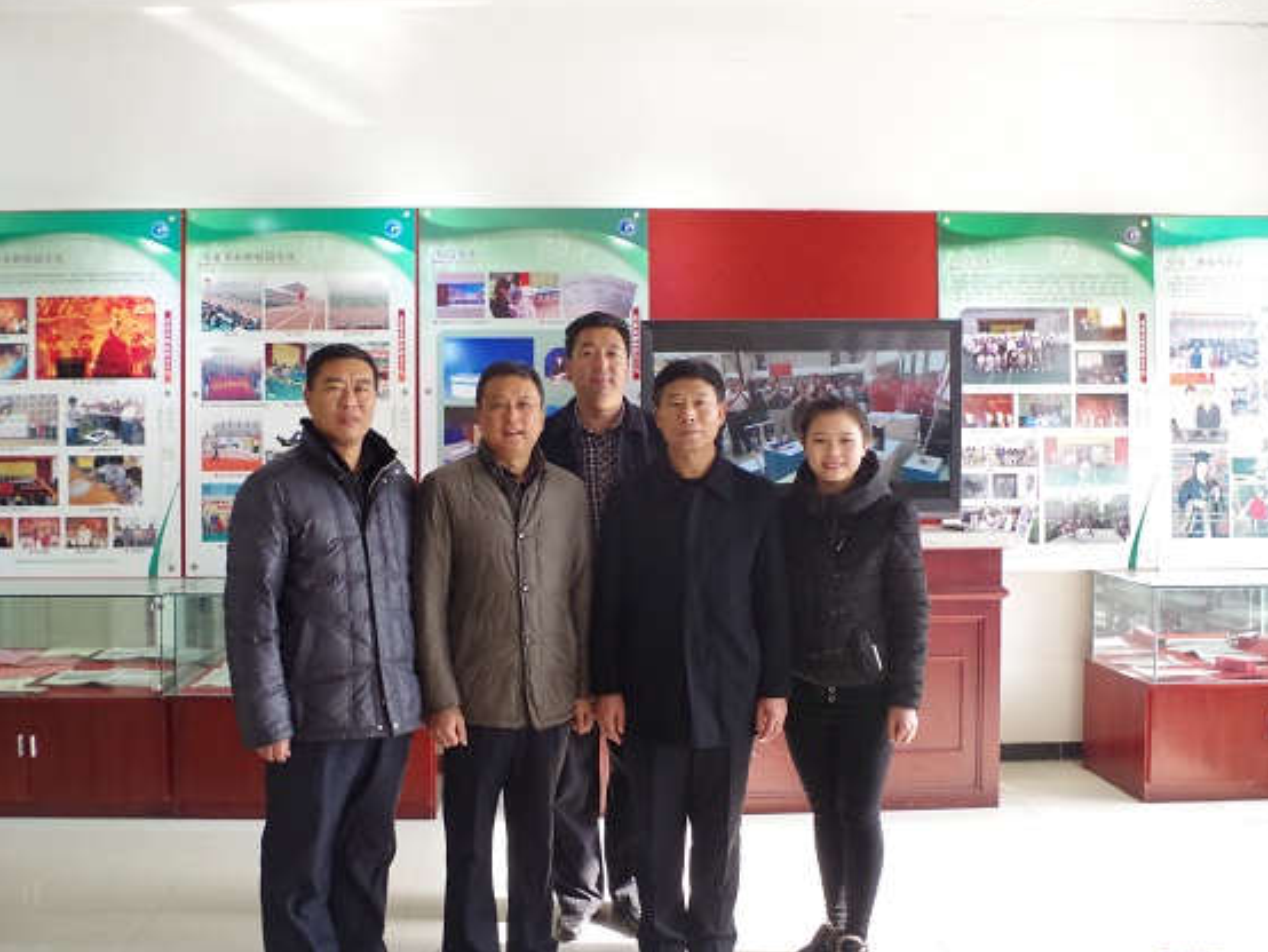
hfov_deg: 55.2
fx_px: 1209
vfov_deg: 43.0
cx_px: 558
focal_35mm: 33
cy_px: 473
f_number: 7.1
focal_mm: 20
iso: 3200
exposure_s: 1/320
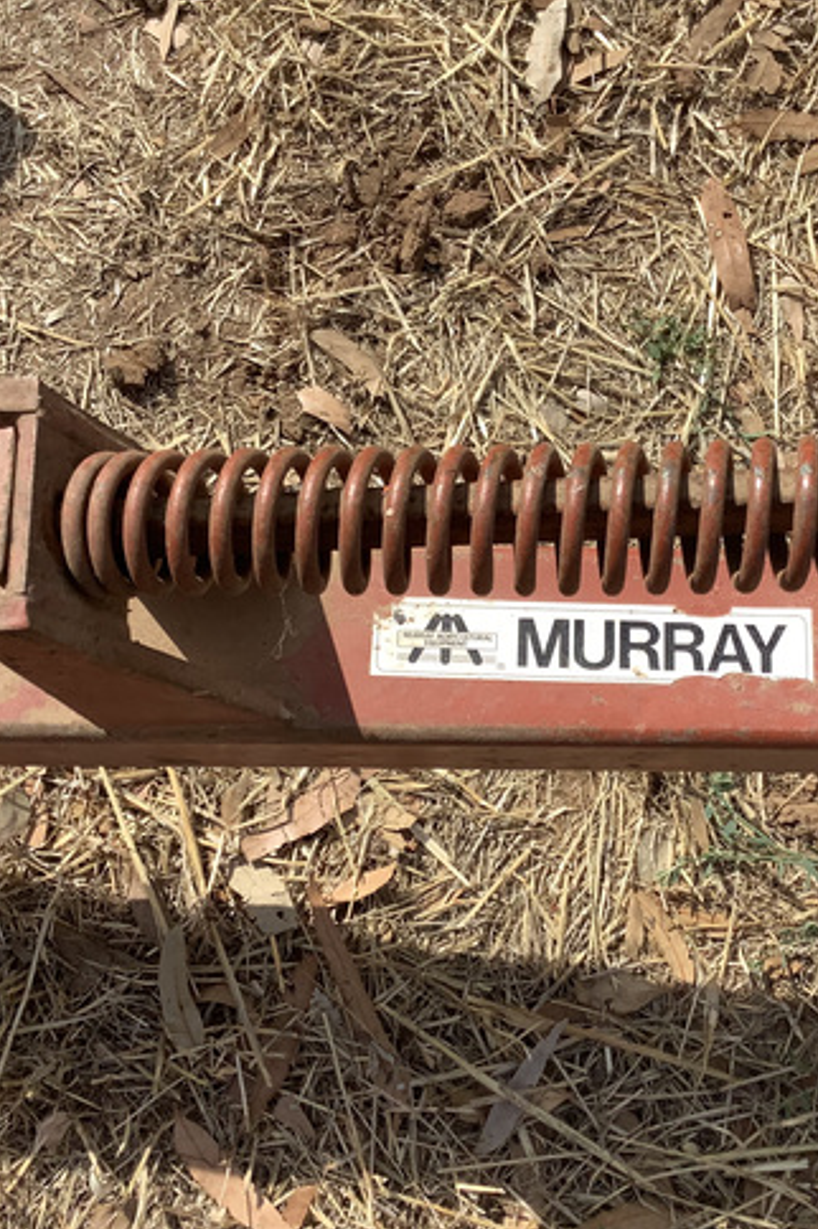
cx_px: 490
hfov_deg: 30.4
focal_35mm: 44
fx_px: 1502
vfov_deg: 44.5
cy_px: 621
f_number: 2.4
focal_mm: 3.3
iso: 25
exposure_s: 1/1335
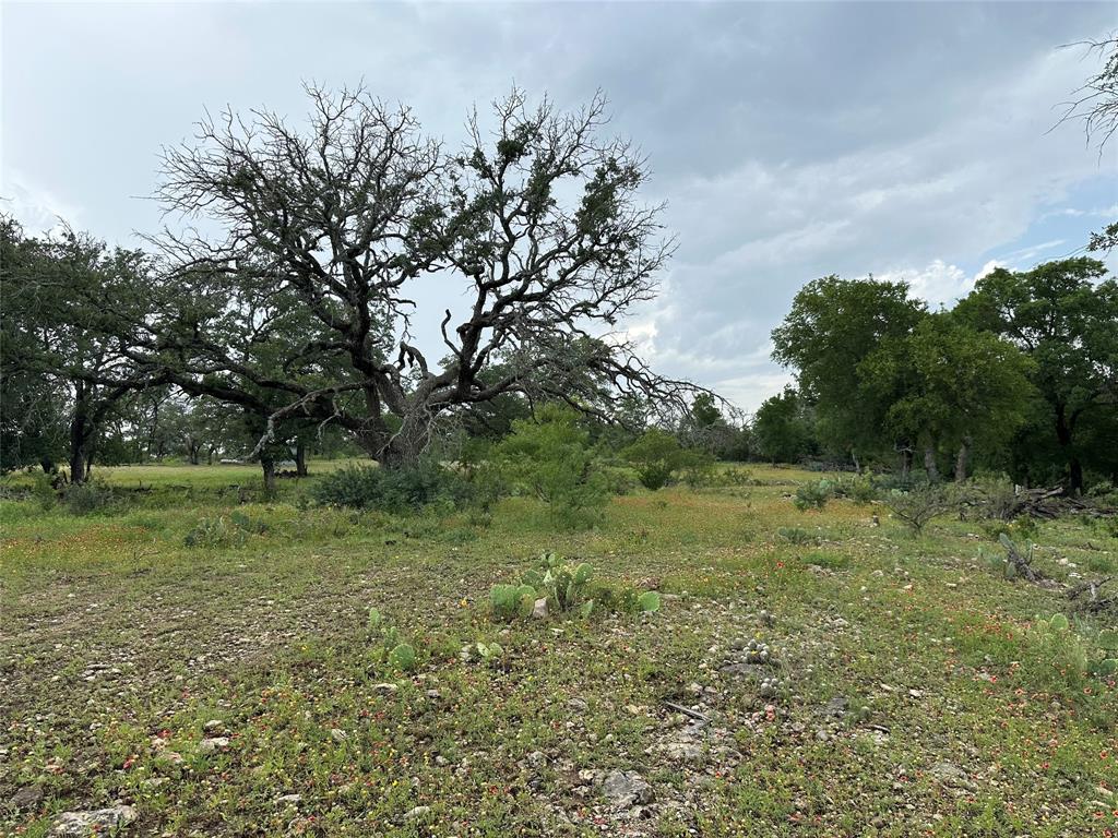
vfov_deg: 56.8
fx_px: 775
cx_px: 559
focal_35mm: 24
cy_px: 419
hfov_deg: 71.6
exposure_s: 1/2110
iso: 80
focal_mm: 6.86
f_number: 1.78
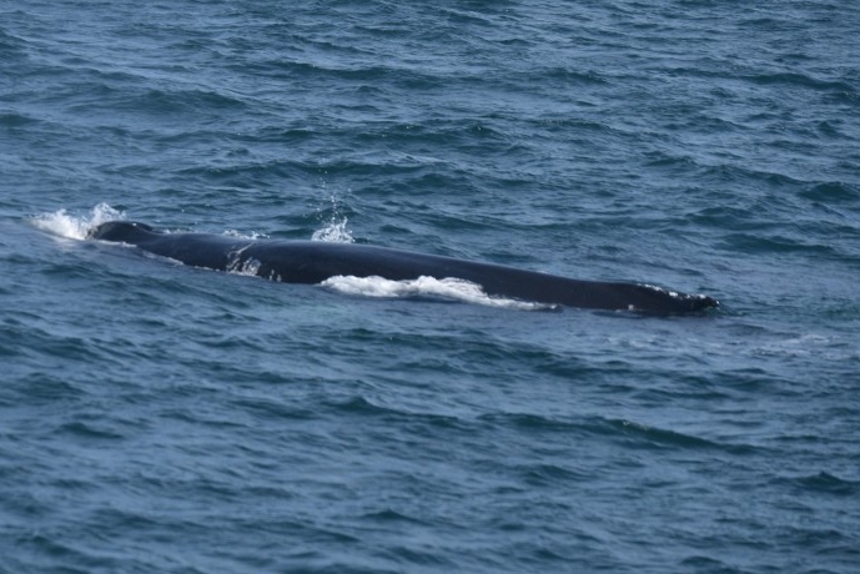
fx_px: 6739
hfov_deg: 7.3
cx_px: 217
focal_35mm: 282
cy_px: 245
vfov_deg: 4.9
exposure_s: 1/1600
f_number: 5.6
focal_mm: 120
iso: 200
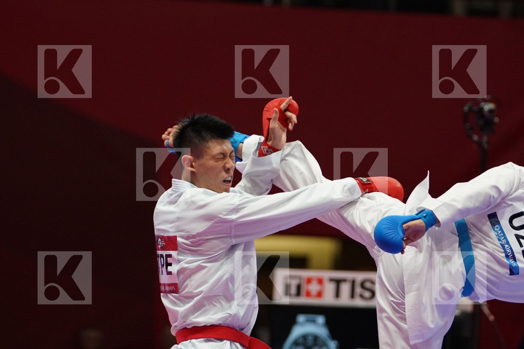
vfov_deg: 4.4
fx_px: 4497
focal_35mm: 309
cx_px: 262
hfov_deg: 6.7
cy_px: 174
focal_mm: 206
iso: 3200
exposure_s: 1/1000
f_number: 4
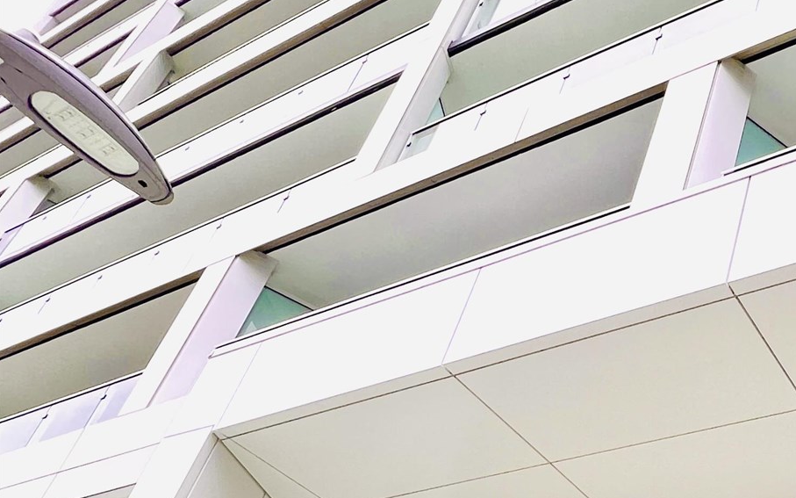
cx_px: 755
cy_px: 645
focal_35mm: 35
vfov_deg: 29.4
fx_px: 759
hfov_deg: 47.9
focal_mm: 1.57
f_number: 1.8
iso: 32
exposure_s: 1/475
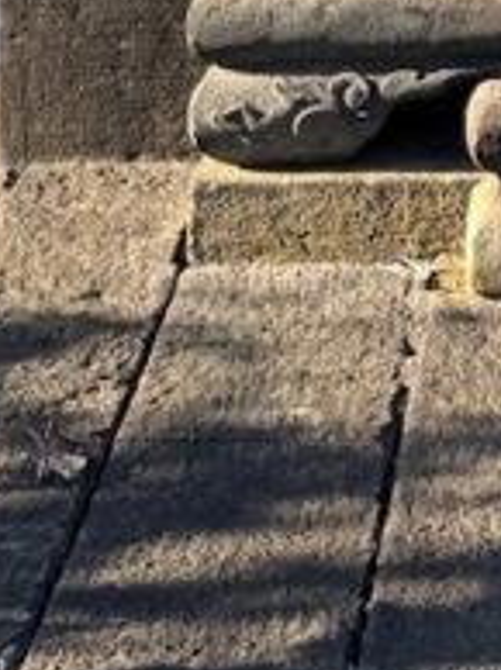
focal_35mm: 132
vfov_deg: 11.8
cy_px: -1000
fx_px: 2553
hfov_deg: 11.0
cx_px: 563
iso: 80
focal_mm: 6.76
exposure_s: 1/1131
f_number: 1.78
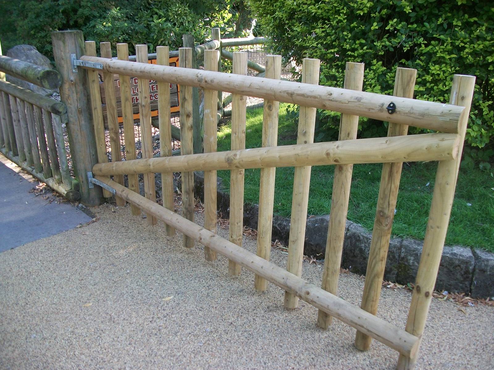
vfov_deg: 44.2
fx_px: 457
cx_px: 247
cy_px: 185
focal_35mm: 32
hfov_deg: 56.8
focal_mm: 5.7
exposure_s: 1/60
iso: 80
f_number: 2.9
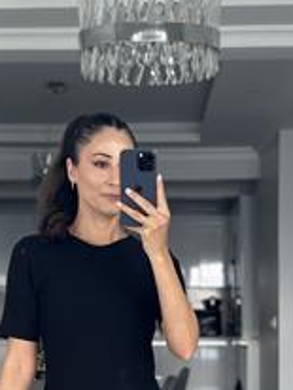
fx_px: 1329
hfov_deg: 12.6
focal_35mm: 118
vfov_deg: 16.0
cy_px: 466
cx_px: 136
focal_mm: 6.86
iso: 125
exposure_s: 1/86
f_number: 1.78
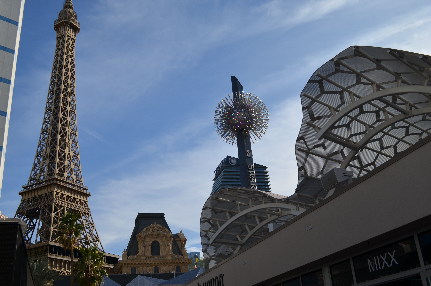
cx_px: 216
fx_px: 466
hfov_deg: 49.6
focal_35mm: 39
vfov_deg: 34.1
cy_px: 143
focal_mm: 26
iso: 100
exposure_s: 1/320
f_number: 9
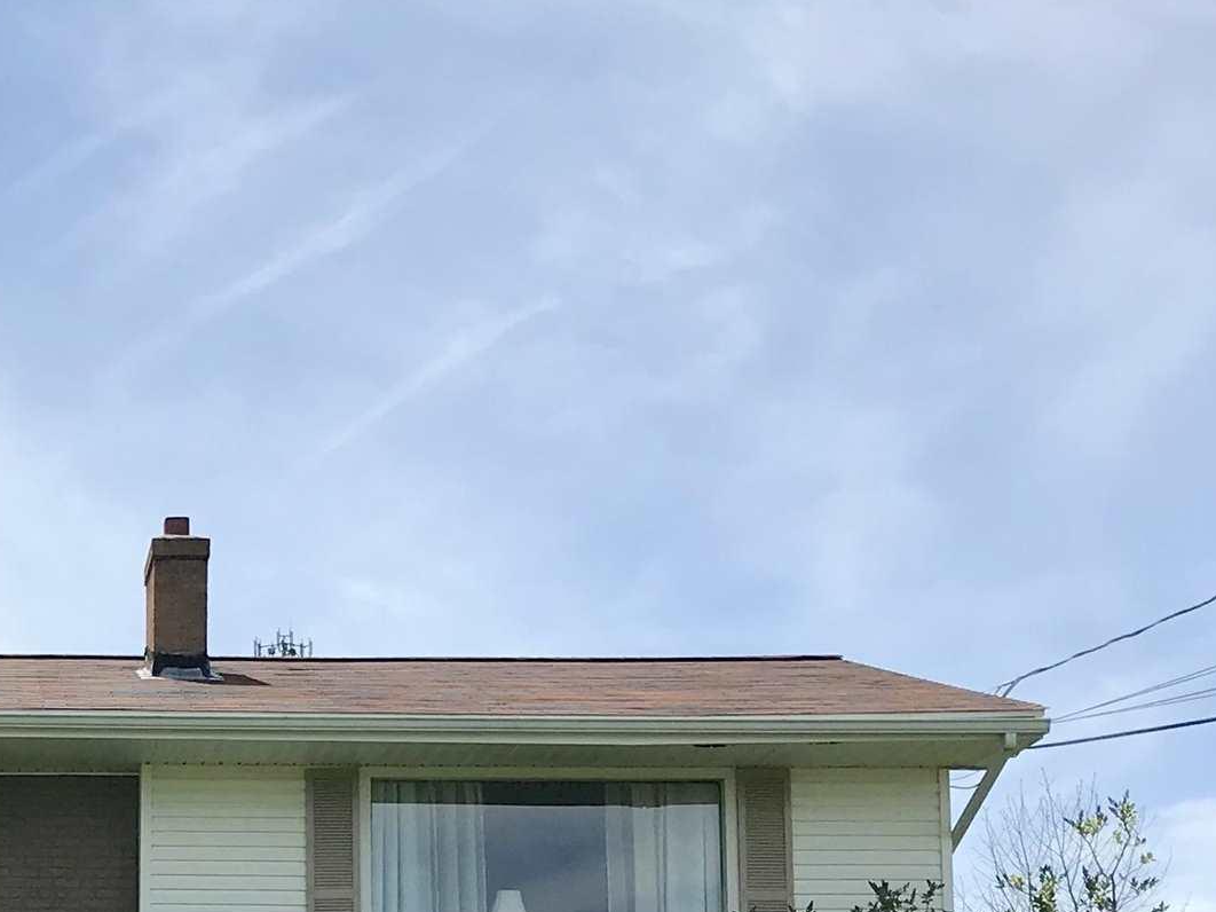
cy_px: 1020
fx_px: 2845
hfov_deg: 23.0
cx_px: -52
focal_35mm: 81
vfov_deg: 17.5
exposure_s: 1/3300
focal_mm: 3.99
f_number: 1.8
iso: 20
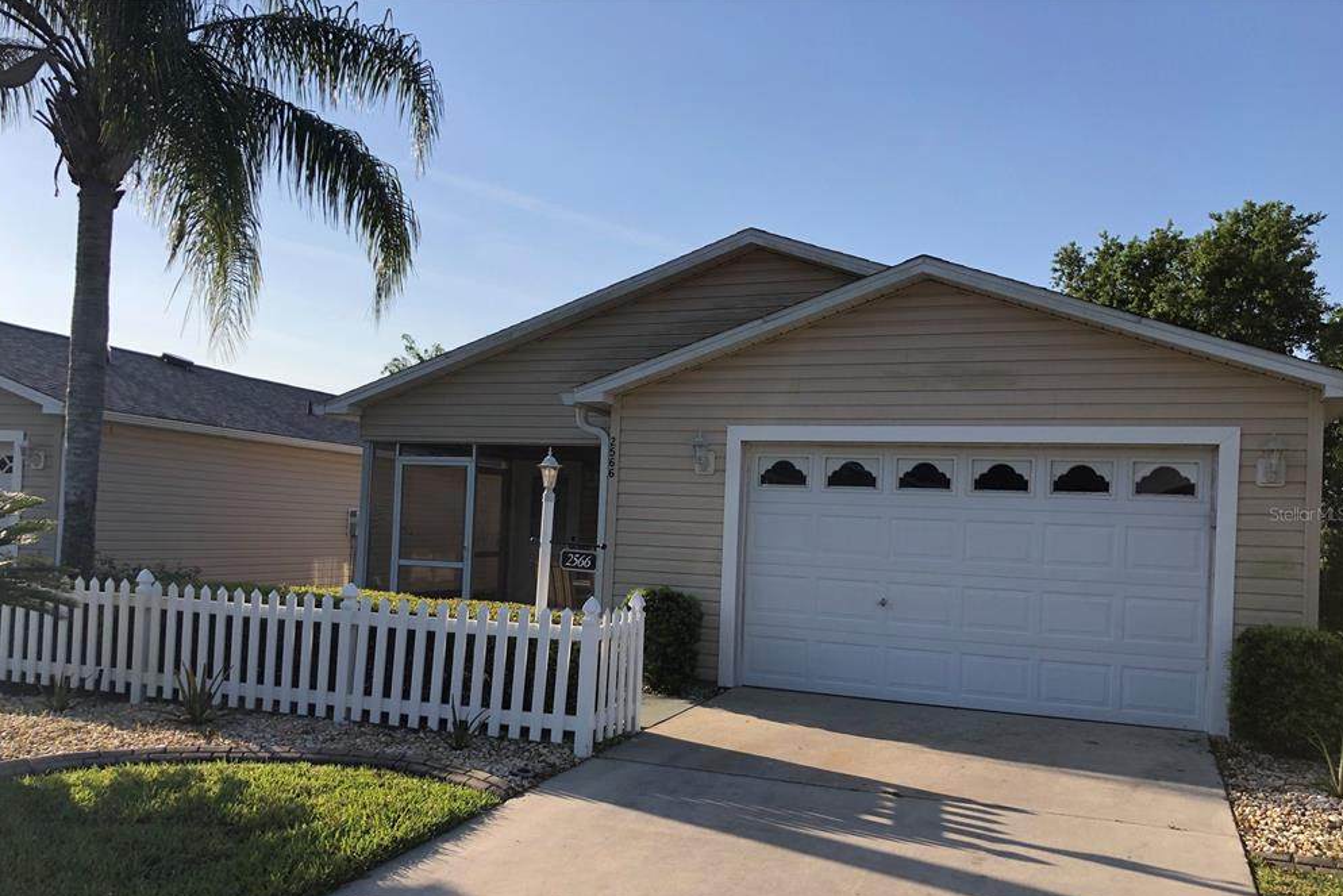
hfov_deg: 61.9
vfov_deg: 43.5
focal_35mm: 30
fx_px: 1119
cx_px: 659
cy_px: 514
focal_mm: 4
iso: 20
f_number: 1.8
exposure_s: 1/1869
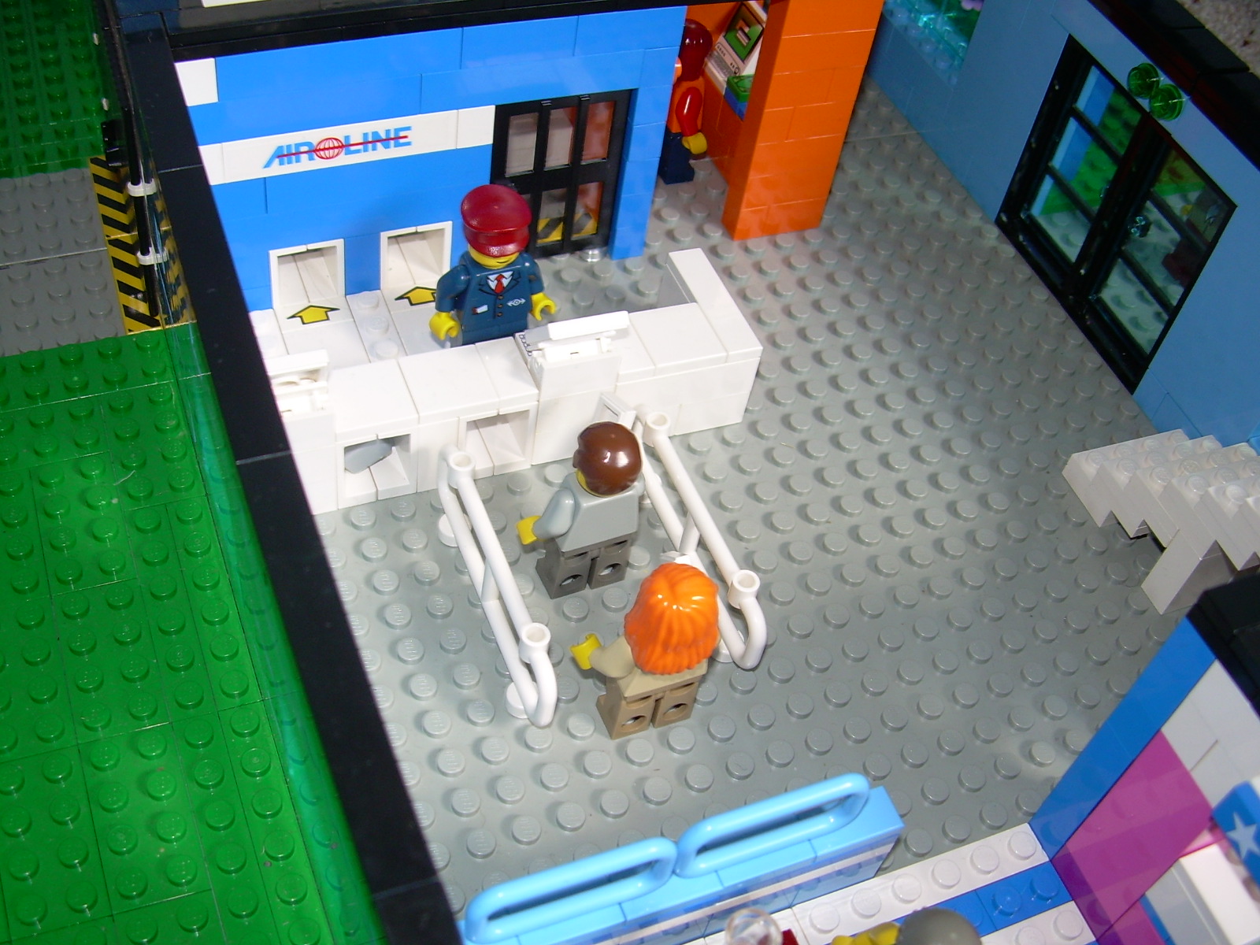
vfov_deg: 37.7
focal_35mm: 38
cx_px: 630
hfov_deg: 49.0
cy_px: 472
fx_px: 1383
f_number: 2.8
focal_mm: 6.3
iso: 50
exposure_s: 1/30
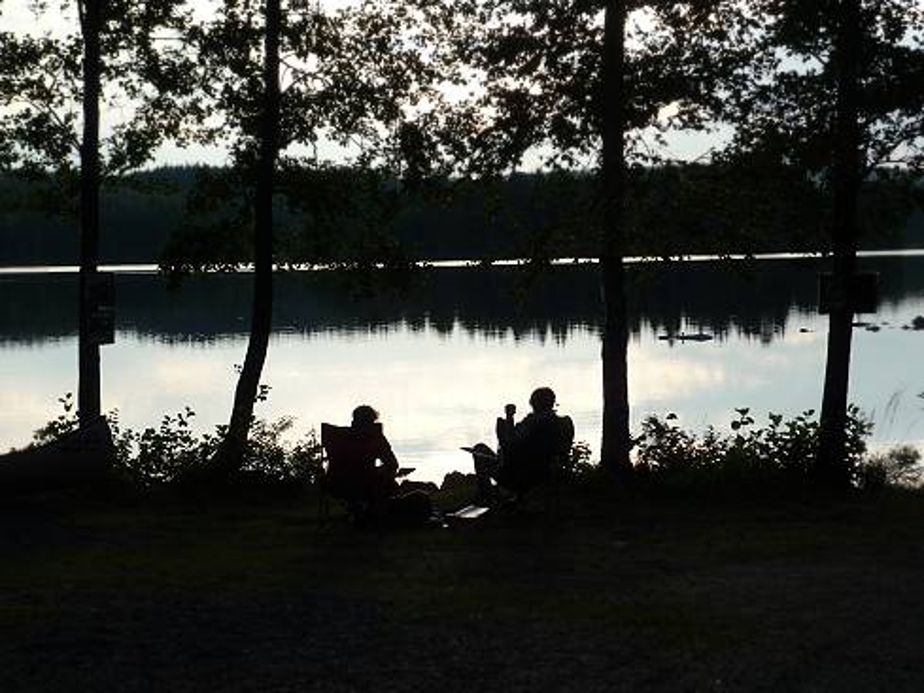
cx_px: 462
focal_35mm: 75
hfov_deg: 26.0
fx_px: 2002
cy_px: 346
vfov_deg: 19.6
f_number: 4.1
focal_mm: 12.3
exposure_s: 1/800
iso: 100
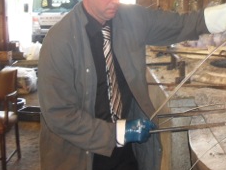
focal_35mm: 68
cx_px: 210
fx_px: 444
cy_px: 27
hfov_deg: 27.4
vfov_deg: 21.3
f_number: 3.2
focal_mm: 6.3
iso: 200
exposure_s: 1/45
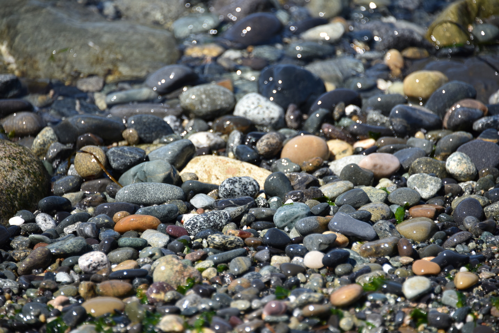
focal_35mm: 300
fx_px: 4159
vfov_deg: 4.6
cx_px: 250
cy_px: 166
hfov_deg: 6.9
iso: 200
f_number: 5.6
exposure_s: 1/640
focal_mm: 300
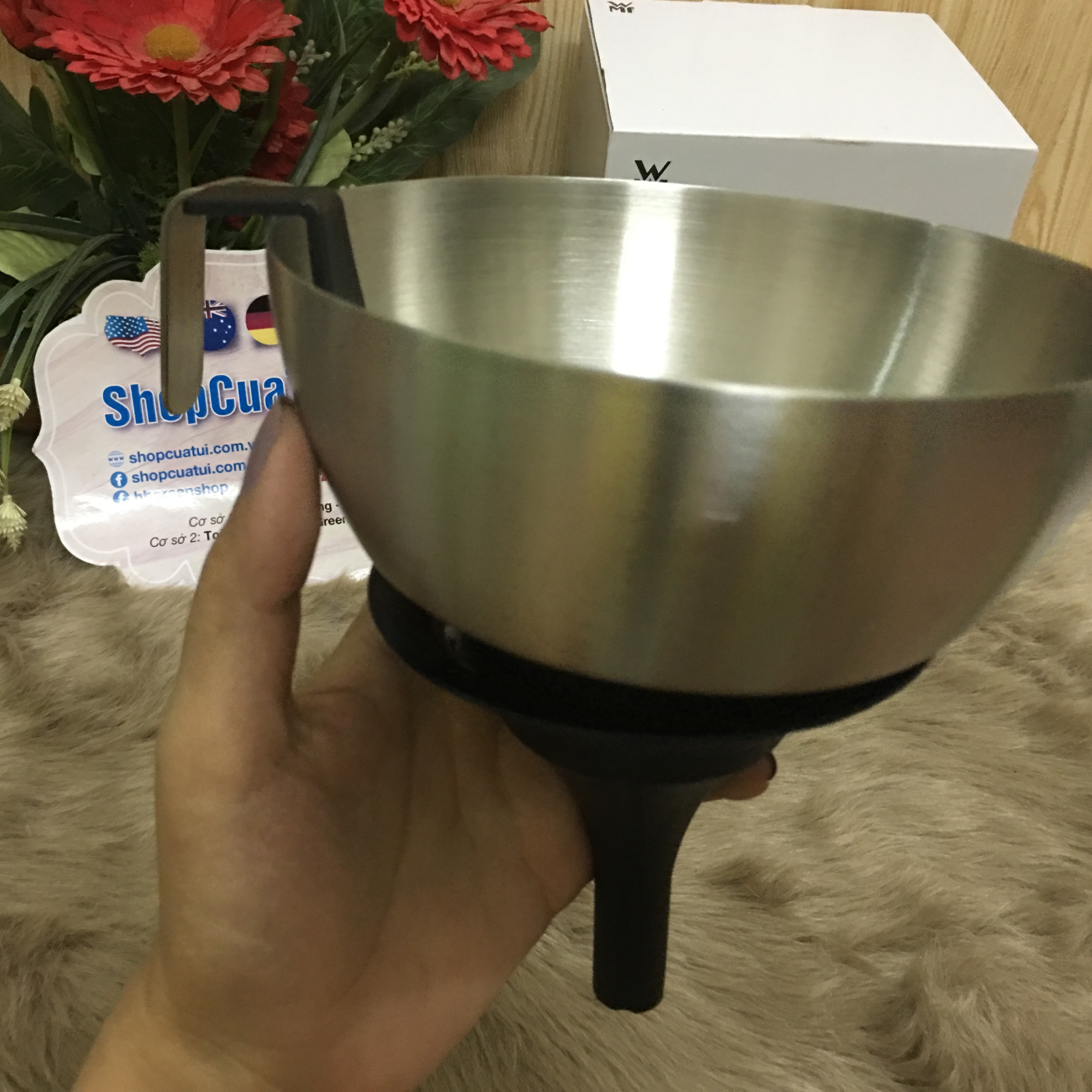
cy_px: 533
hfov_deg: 47.0
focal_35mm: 35
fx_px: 1249
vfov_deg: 47.2
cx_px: 446
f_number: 2.2
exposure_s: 1/8
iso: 100
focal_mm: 4.15
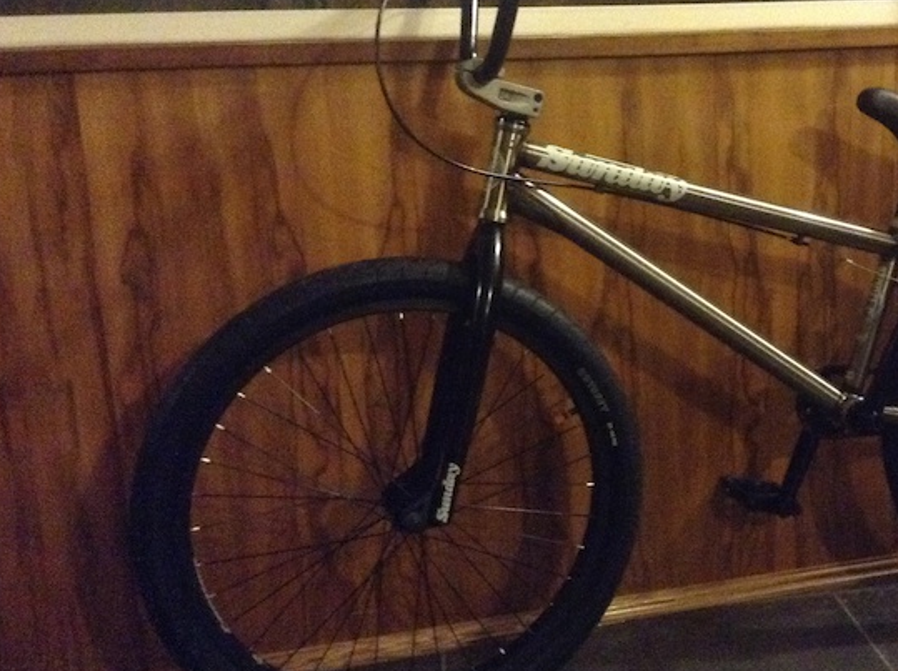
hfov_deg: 38.3
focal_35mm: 49
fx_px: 1270
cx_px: 631
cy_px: 286
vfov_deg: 29.6
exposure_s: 1/15
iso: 640
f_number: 2.4
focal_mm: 3.3
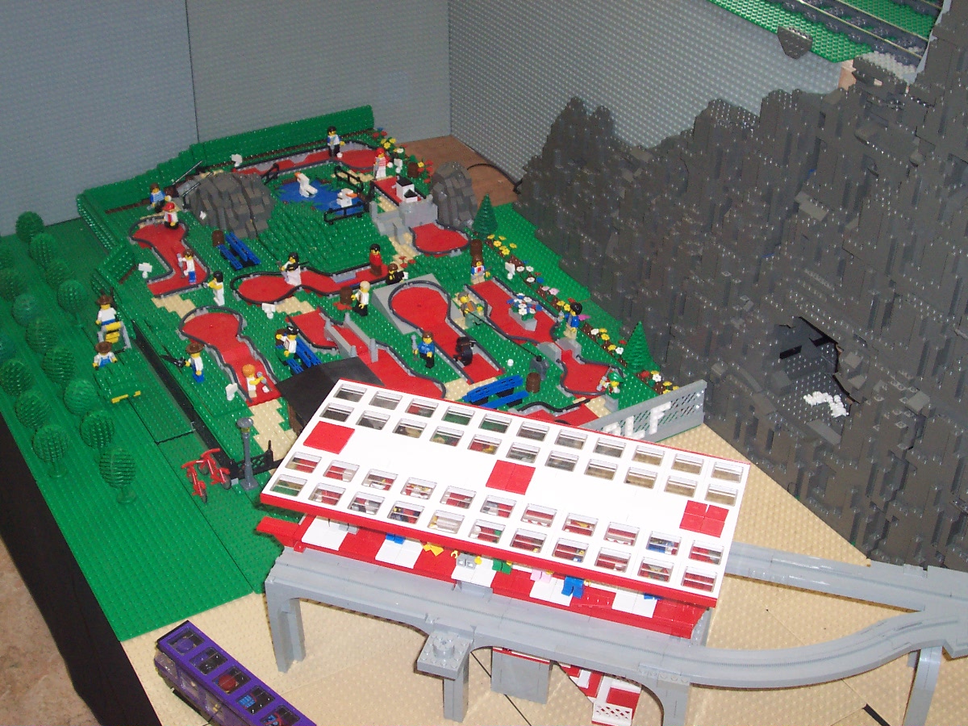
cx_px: 484
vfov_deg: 31.5
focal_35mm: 46
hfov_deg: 41.2
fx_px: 1286
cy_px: 363
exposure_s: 1/60
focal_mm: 7
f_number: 3
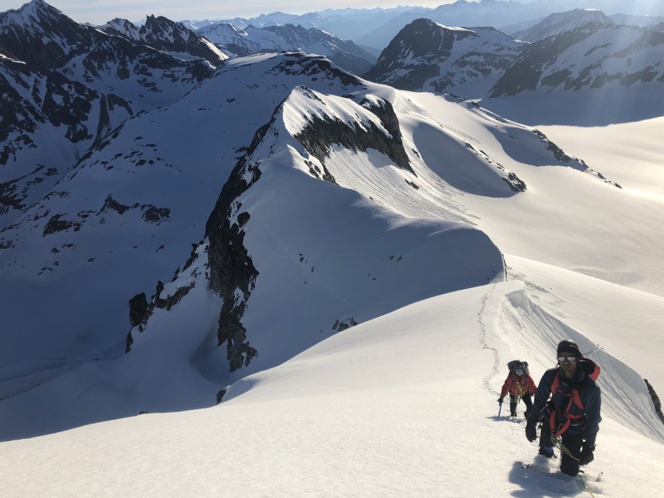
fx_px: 537
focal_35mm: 28
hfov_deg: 63.4
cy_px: 249
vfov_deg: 49.7
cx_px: 332
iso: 25
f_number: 1.8
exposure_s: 1/4049
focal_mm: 3.99
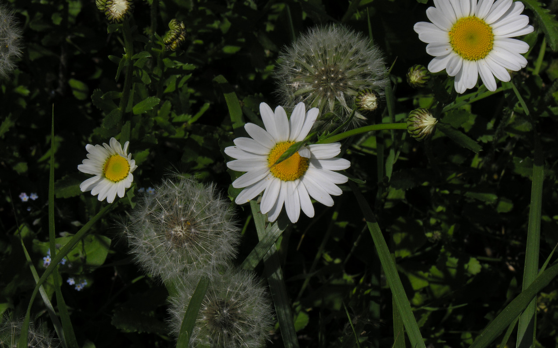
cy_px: 148
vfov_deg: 10.5
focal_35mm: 125
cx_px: 286
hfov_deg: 16.7
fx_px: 1901
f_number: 7.4
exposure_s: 1/394
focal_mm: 29.3
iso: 50
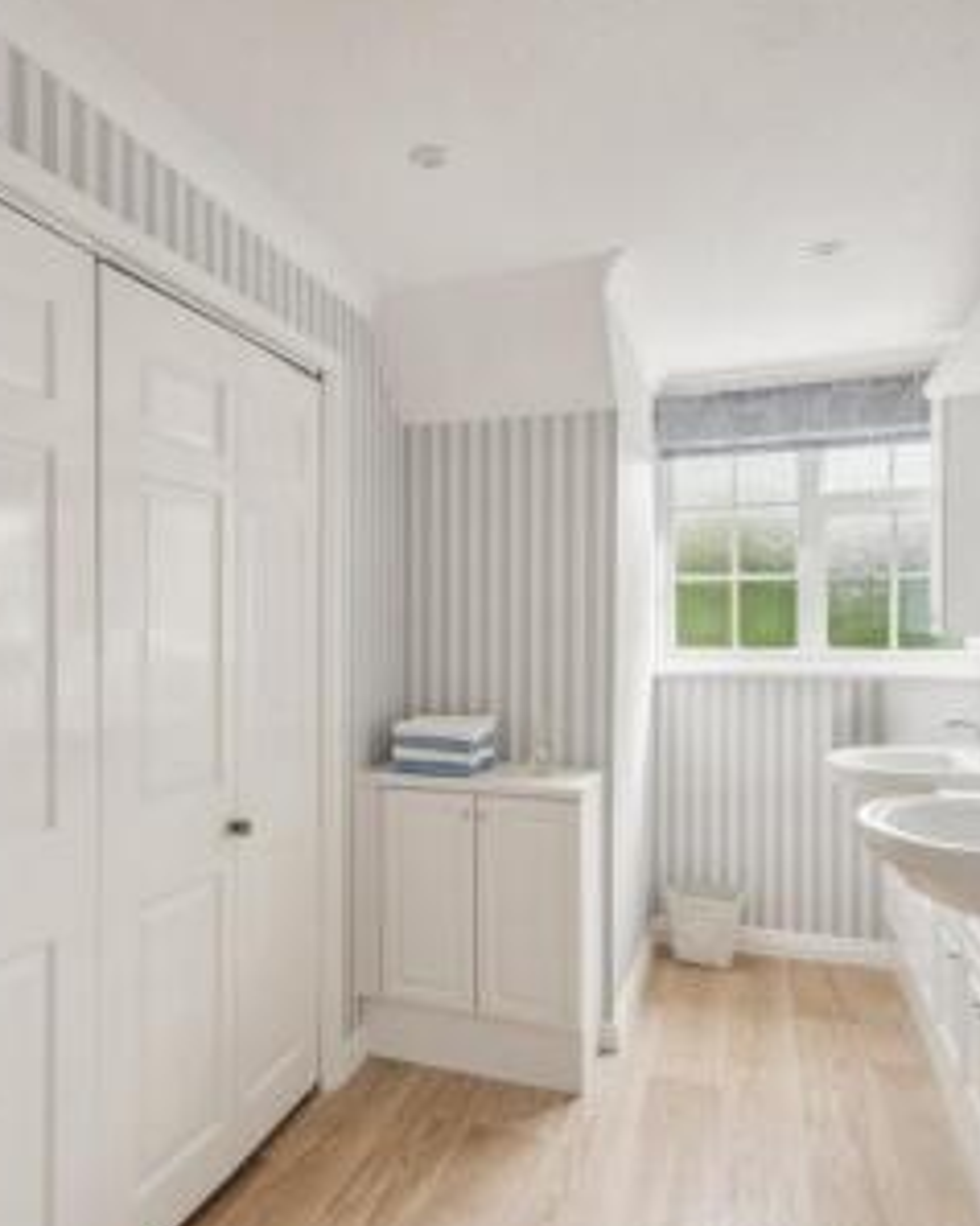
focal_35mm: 24
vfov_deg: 70.3
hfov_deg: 58.3
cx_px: 395
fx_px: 871
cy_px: 623
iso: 640
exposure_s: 1/40
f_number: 8
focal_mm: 16
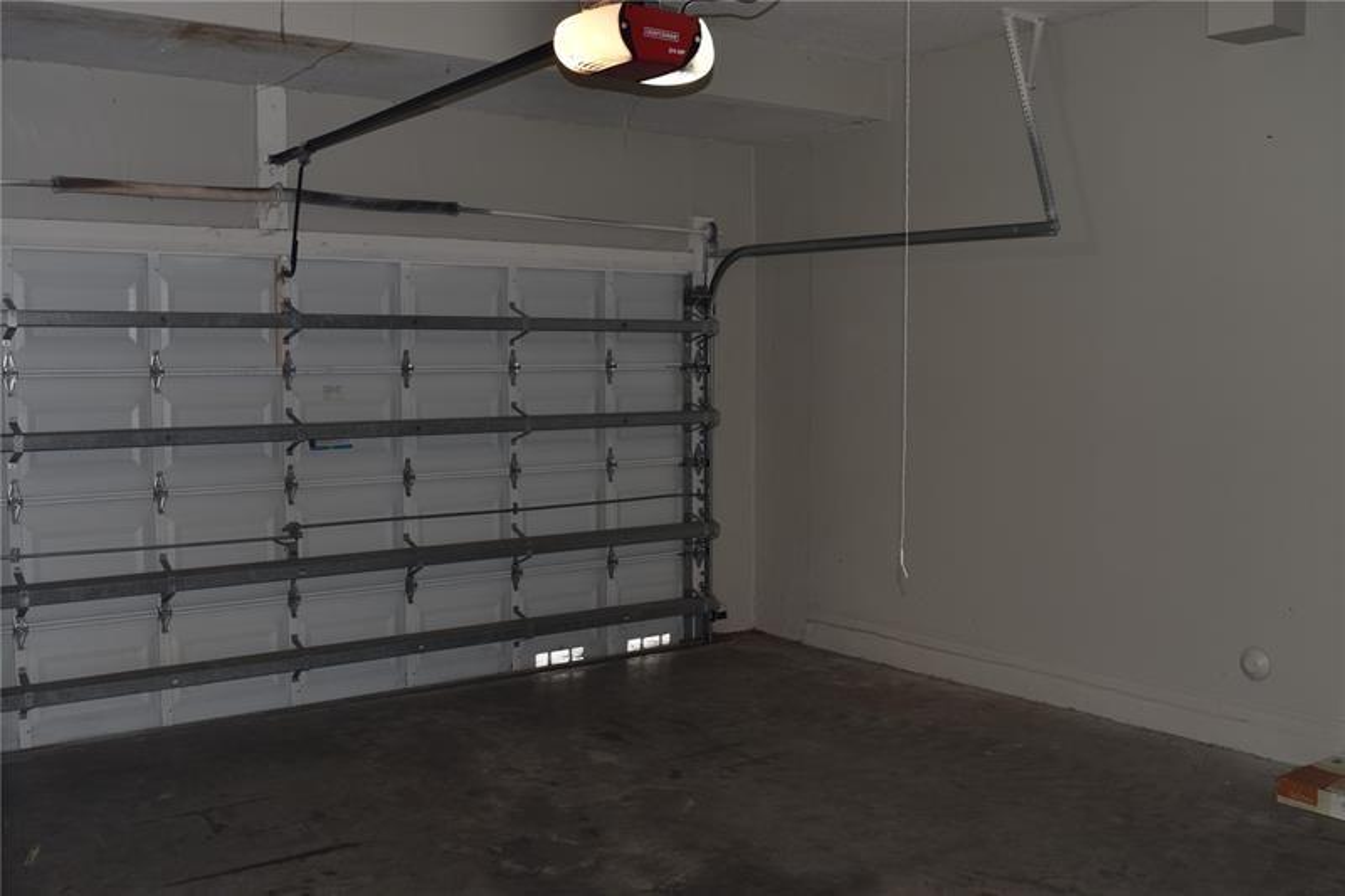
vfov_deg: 36.9
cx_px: 672
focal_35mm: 36
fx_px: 1345
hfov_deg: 53.1
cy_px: 448
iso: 100
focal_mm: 24
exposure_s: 1/15
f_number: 6.3
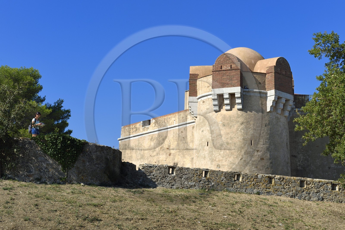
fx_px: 671
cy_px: 115
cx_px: 172
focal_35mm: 70
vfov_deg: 19.4
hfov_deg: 28.8
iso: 200
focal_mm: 70
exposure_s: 1/250
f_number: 14
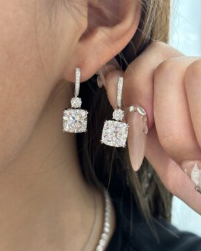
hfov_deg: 27.6
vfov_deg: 34.2
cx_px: 99
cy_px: 131
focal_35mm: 55
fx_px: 409
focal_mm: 5.96
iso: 64
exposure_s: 1/50
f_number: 1.6
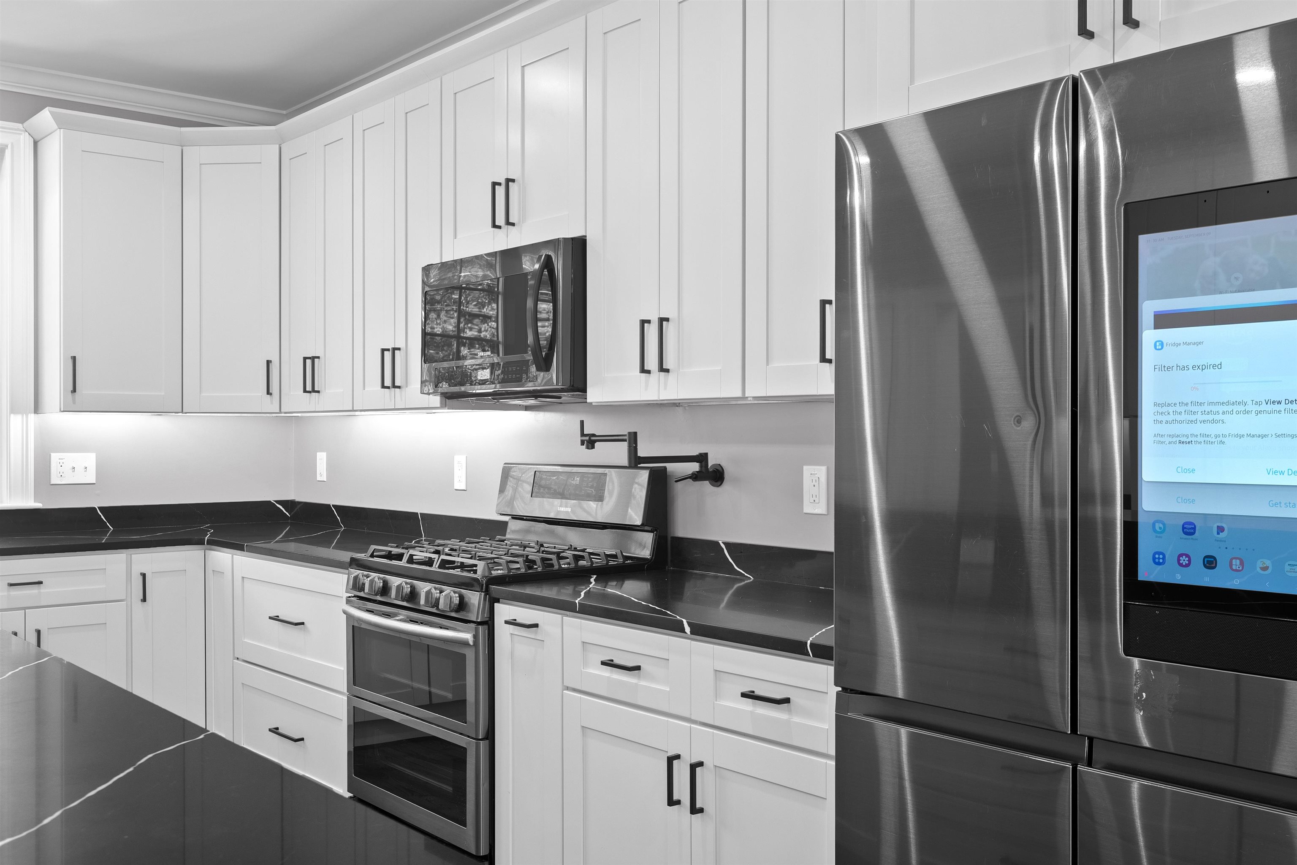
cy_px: 432
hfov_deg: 54.4
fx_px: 1261
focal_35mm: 35
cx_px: 648
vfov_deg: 37.9
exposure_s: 1/1.67
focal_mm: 35
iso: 320
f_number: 8
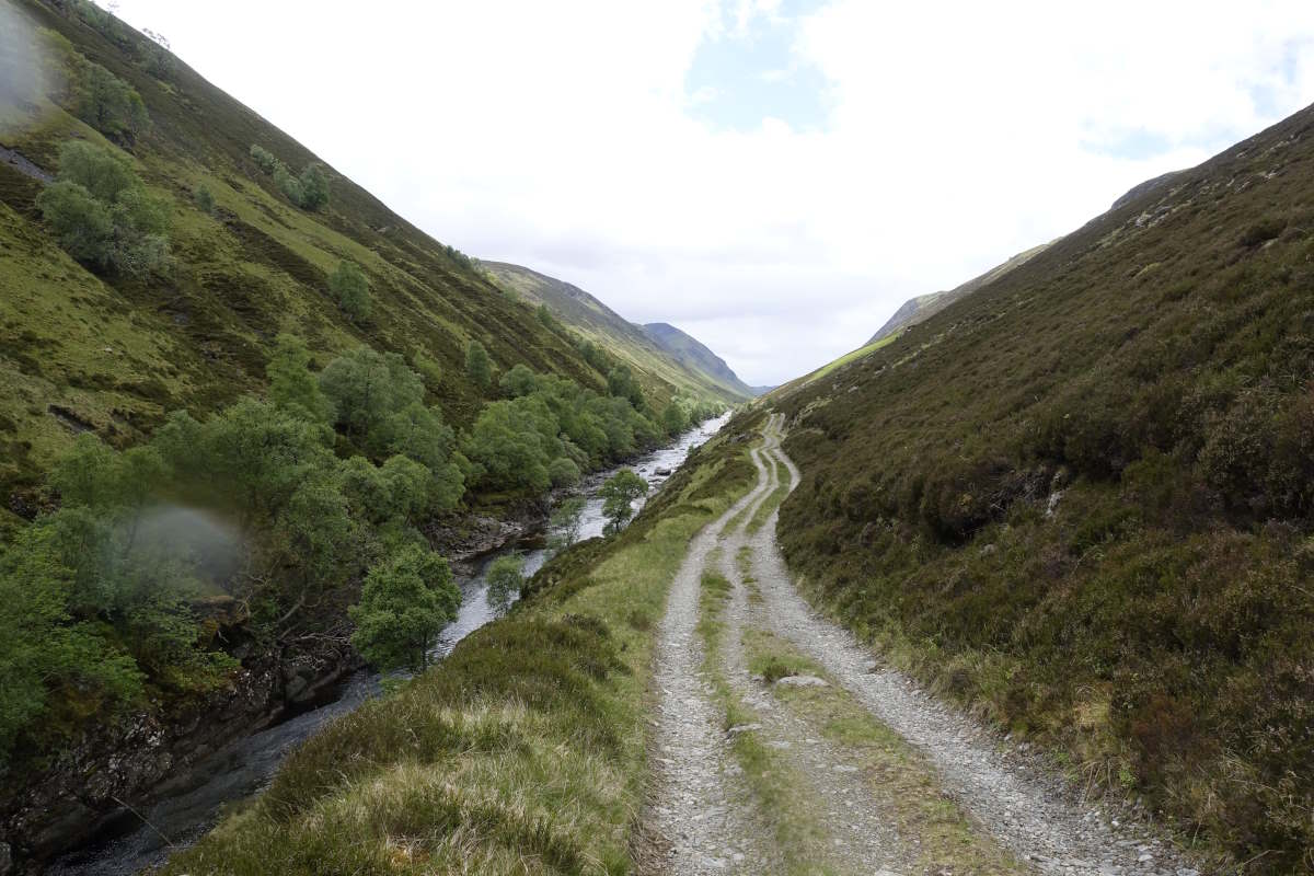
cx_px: 657
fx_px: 876
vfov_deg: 53.1
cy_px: 438
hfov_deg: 73.7
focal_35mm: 24
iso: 125
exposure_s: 1/250
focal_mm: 8.8
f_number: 5.6
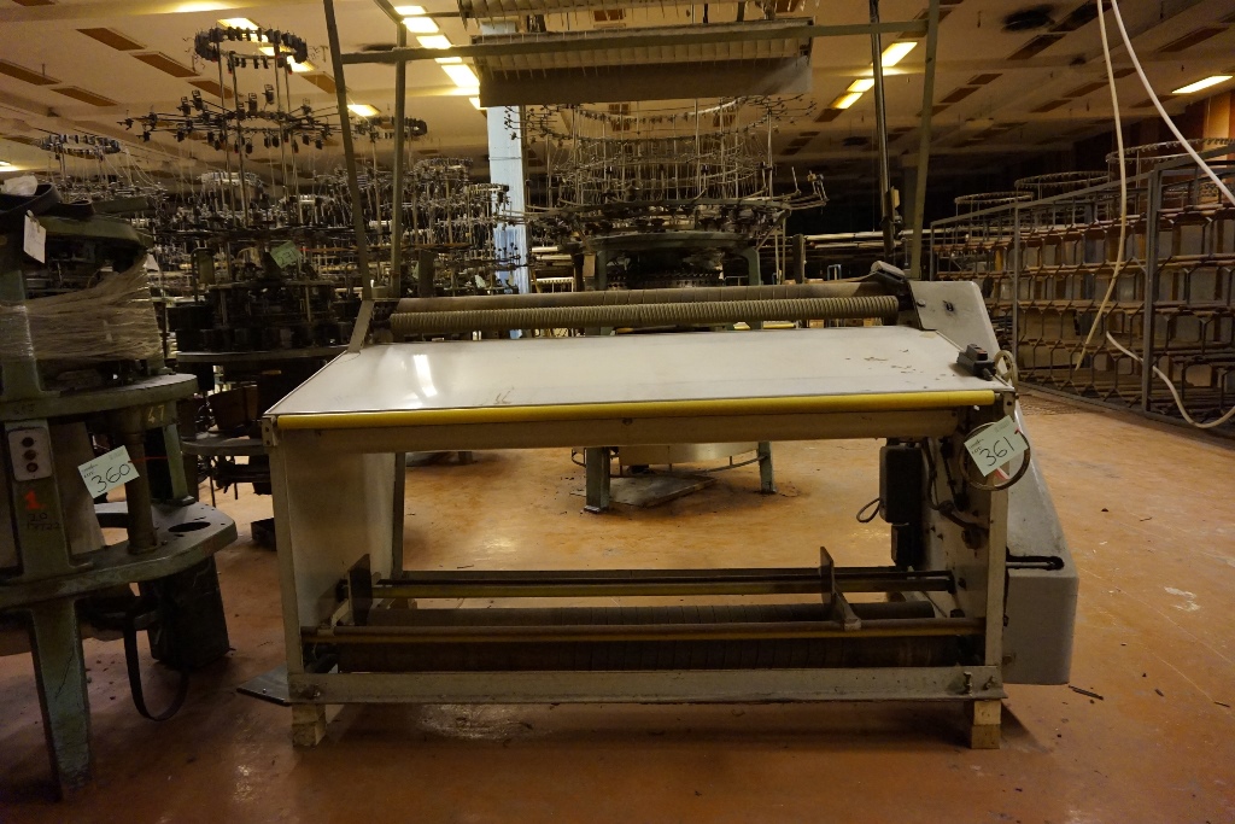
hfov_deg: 73.7
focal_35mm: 24
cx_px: 618
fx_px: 823
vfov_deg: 53.1
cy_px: 412
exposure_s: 1/30
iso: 3200
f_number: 3.5
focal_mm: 16
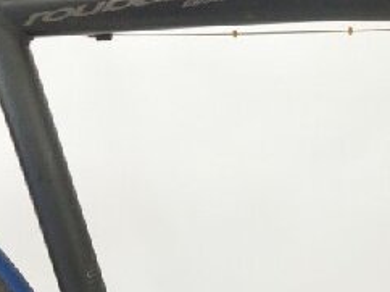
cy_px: 232
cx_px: 293
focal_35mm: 67
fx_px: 754
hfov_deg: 28.6
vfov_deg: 21.6
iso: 678
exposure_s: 1/400
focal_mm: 4.71
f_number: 1.79
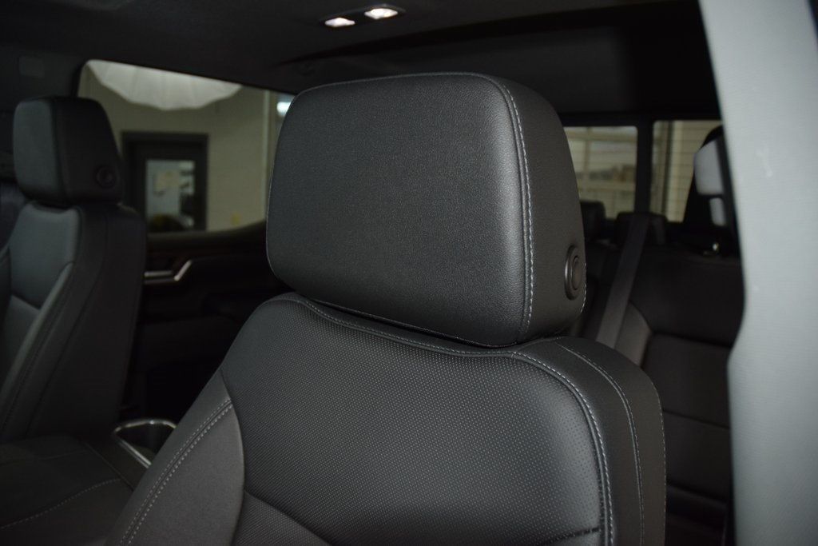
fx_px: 614
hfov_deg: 67.4
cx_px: 409
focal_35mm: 27
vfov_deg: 47.9
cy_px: 273
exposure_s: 1/60
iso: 1100
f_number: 3.5
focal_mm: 18
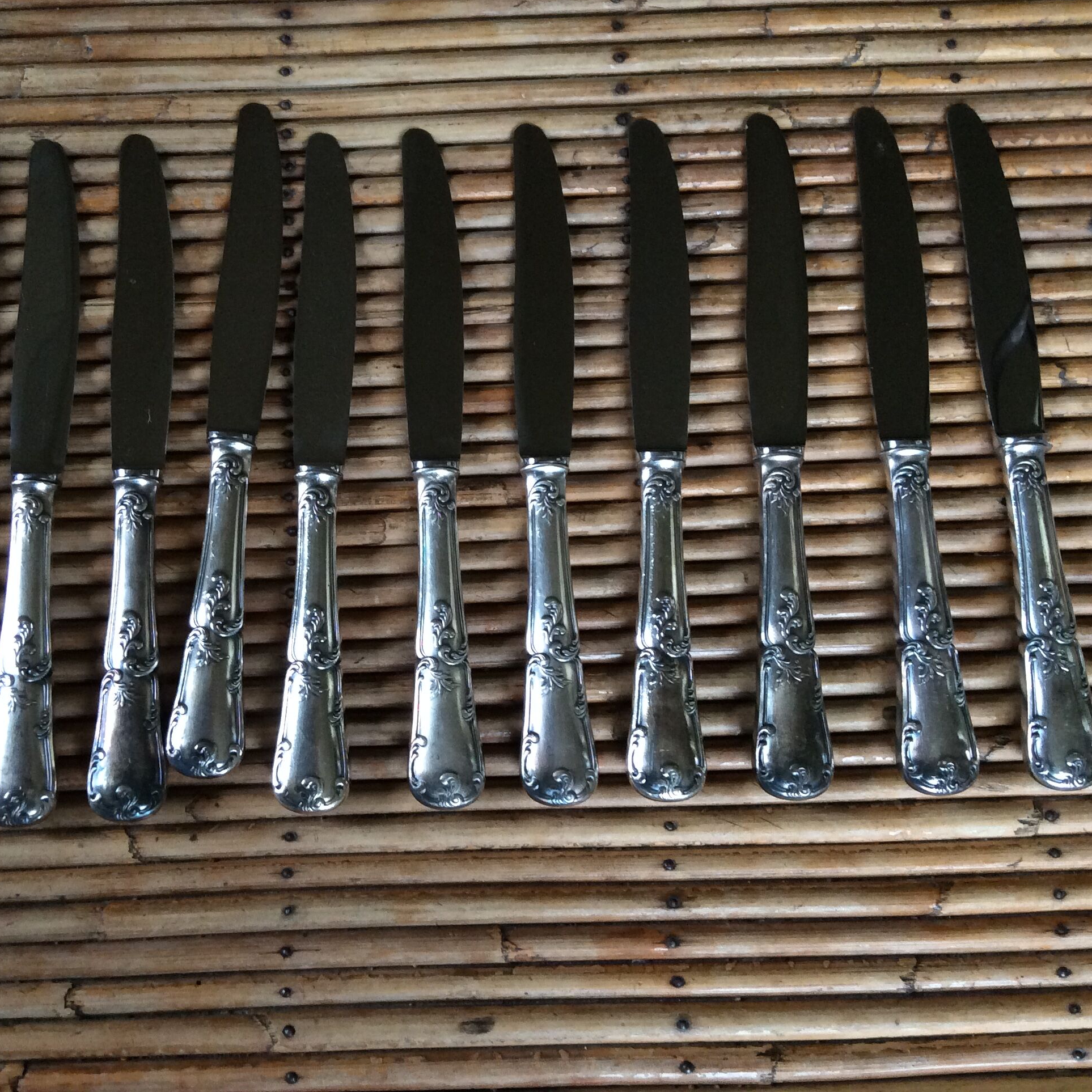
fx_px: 1356
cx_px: 439
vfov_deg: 43.9
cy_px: 544
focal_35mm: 38
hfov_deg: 43.6
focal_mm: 3.3
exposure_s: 1/25
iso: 160
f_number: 2.4
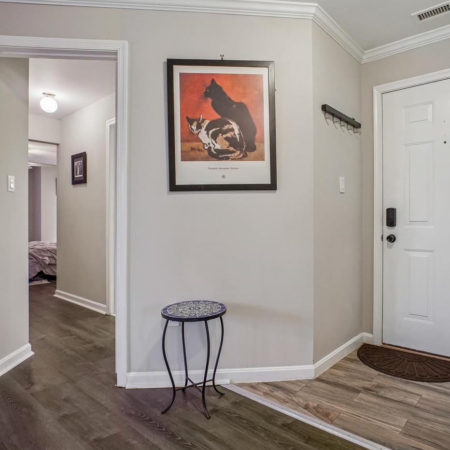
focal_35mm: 22
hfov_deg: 70.0
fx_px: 319
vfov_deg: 70.5
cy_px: 221
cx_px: 263
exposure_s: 1/5
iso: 500
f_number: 8
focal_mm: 11
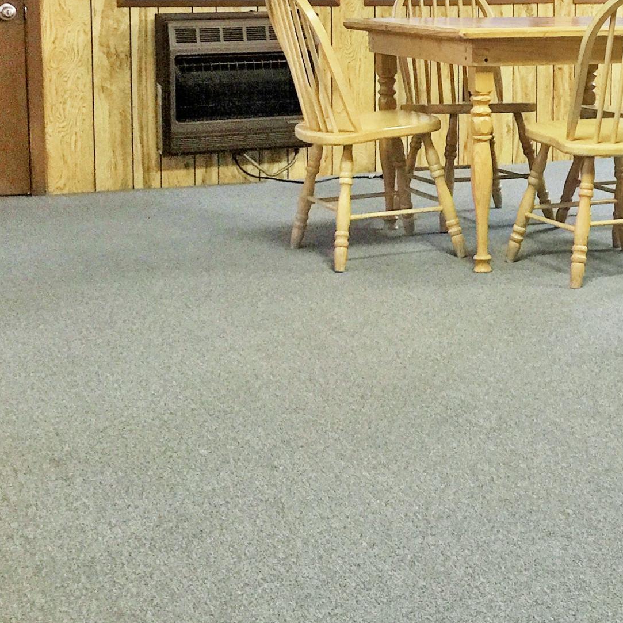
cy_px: 127
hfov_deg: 23.7
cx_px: 559
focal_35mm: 71
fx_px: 1446
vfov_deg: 24.0
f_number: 2.2
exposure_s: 1/15
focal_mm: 4.15
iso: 100
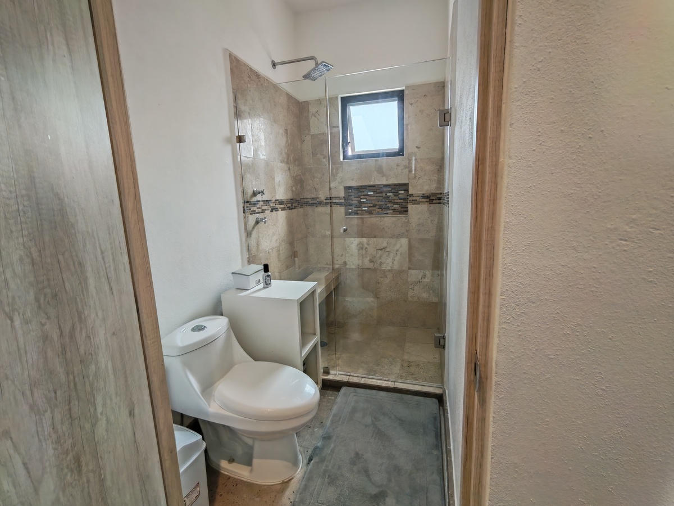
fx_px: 312
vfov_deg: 78.1
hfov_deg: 94.5
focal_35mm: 16
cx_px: 337
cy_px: 253
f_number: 2.2
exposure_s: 1/50
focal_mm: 1.96
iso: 125
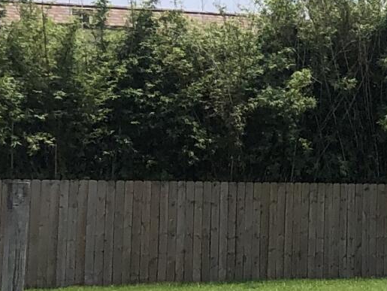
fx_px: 1824
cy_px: 68
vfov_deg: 9.1
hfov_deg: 9.7
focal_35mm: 163
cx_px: 1104
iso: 20
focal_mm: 3.99
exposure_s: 1/1715
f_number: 1.8
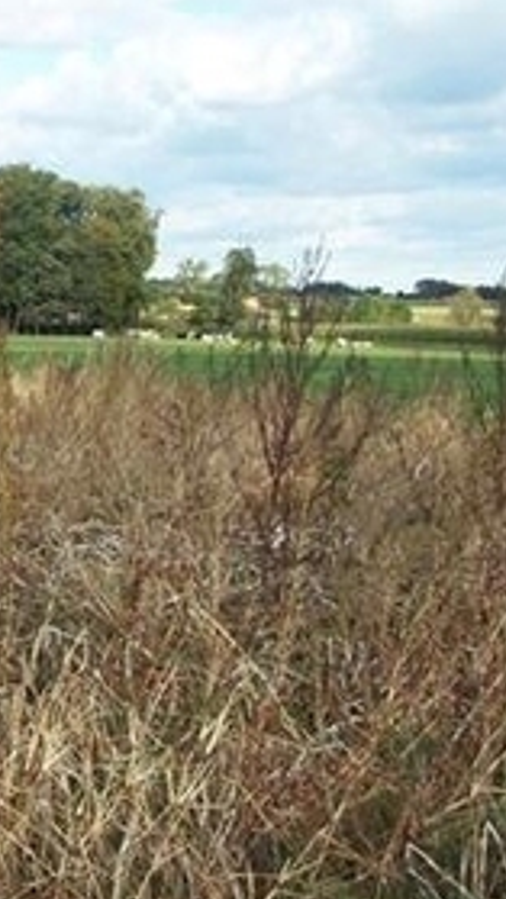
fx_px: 1788
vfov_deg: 28.2
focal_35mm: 75
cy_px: 448
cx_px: -242
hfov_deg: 15.0
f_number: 2.9
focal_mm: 5.7
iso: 80
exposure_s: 1/640
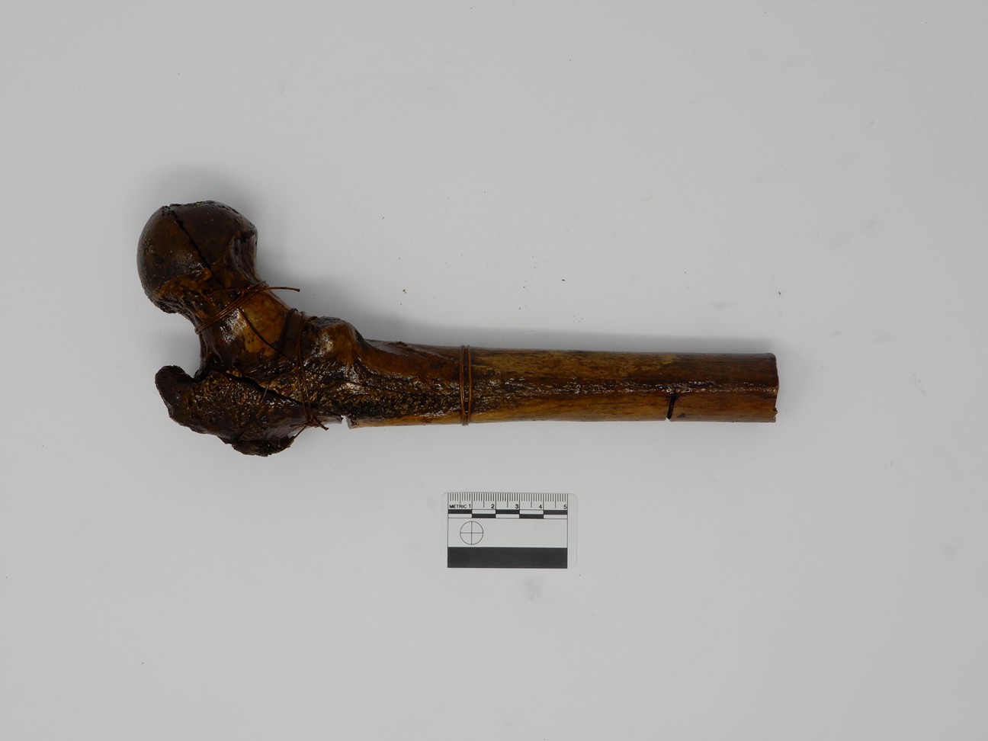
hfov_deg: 38.2
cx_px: 494
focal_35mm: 50
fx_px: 1427
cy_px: 370
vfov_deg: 29.1
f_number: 7.1
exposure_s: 1/40
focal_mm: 8.9
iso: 110
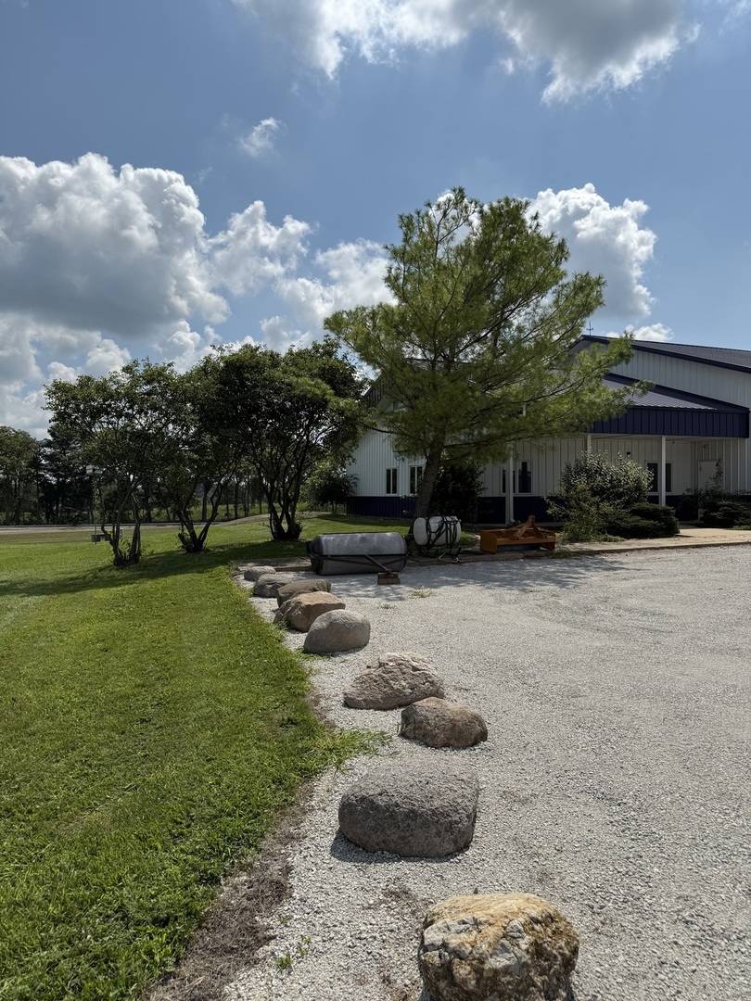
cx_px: 376
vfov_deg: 71.6
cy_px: 500
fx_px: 694
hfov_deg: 56.8
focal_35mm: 24
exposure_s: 1/9091
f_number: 1.78
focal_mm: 6.76
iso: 80
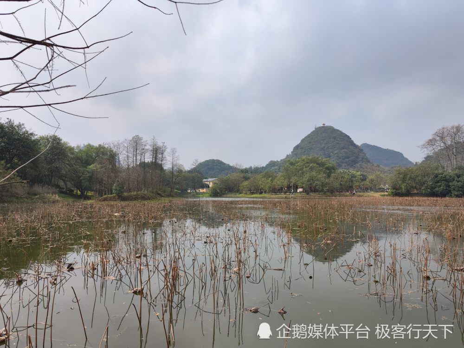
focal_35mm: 24
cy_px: 174
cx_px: 232
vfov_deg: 56.8
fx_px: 322
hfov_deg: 71.6
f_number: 1.9
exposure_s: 1/3065
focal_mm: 6.92
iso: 50
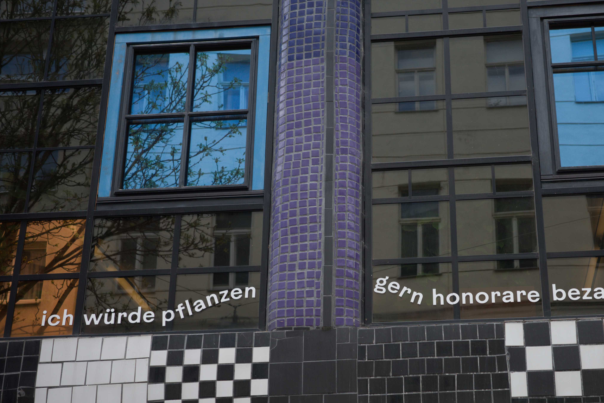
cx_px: 378
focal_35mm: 59
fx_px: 990
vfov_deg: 22.8
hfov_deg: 33.8
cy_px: 289
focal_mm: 26
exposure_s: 1/200
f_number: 2.8
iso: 100
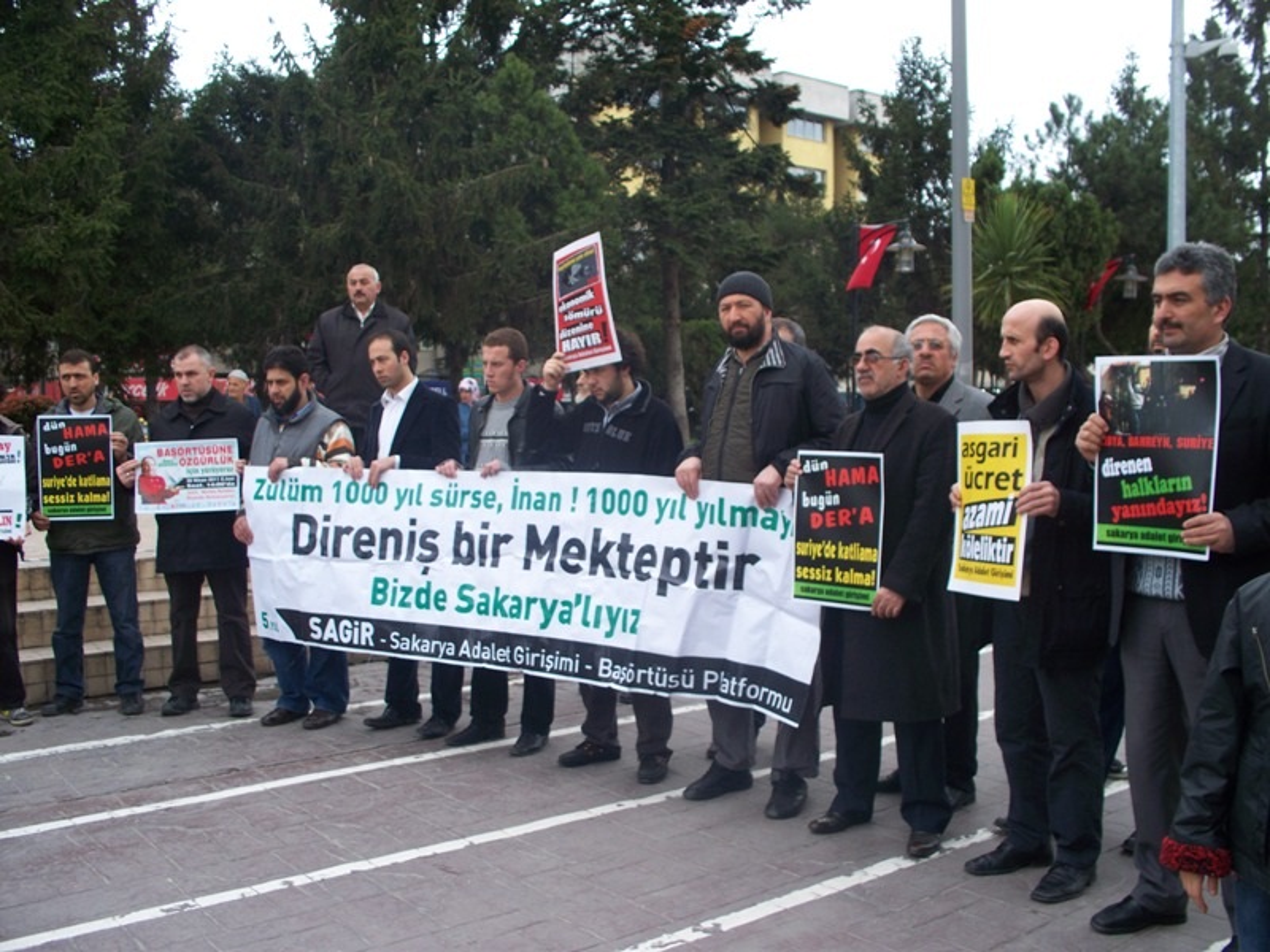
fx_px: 1321
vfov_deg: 39.7
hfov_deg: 51.4
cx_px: 635
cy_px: 476
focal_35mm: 36
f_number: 2.8
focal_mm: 7.54
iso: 64
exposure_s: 1/160
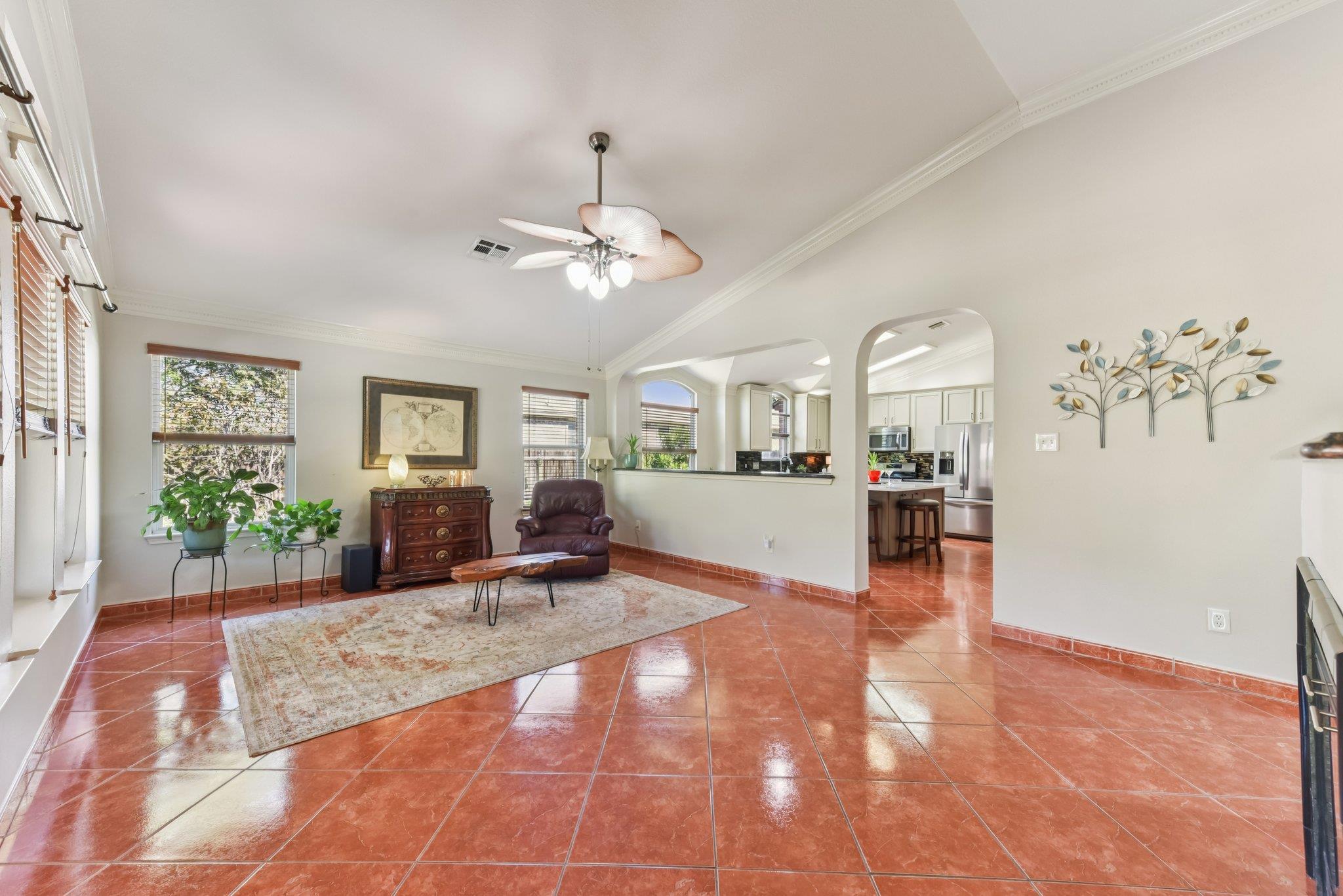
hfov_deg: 104.2
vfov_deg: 81.2
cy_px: 448
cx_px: 672
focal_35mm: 14
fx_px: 522
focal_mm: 14
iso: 400
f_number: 8
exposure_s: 1/20
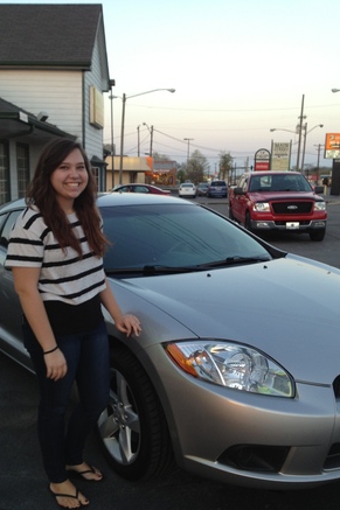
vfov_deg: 48.4
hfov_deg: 33.4
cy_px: 278
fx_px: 567
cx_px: 159
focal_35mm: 40
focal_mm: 4.28
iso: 64
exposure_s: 1/60
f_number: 2.4
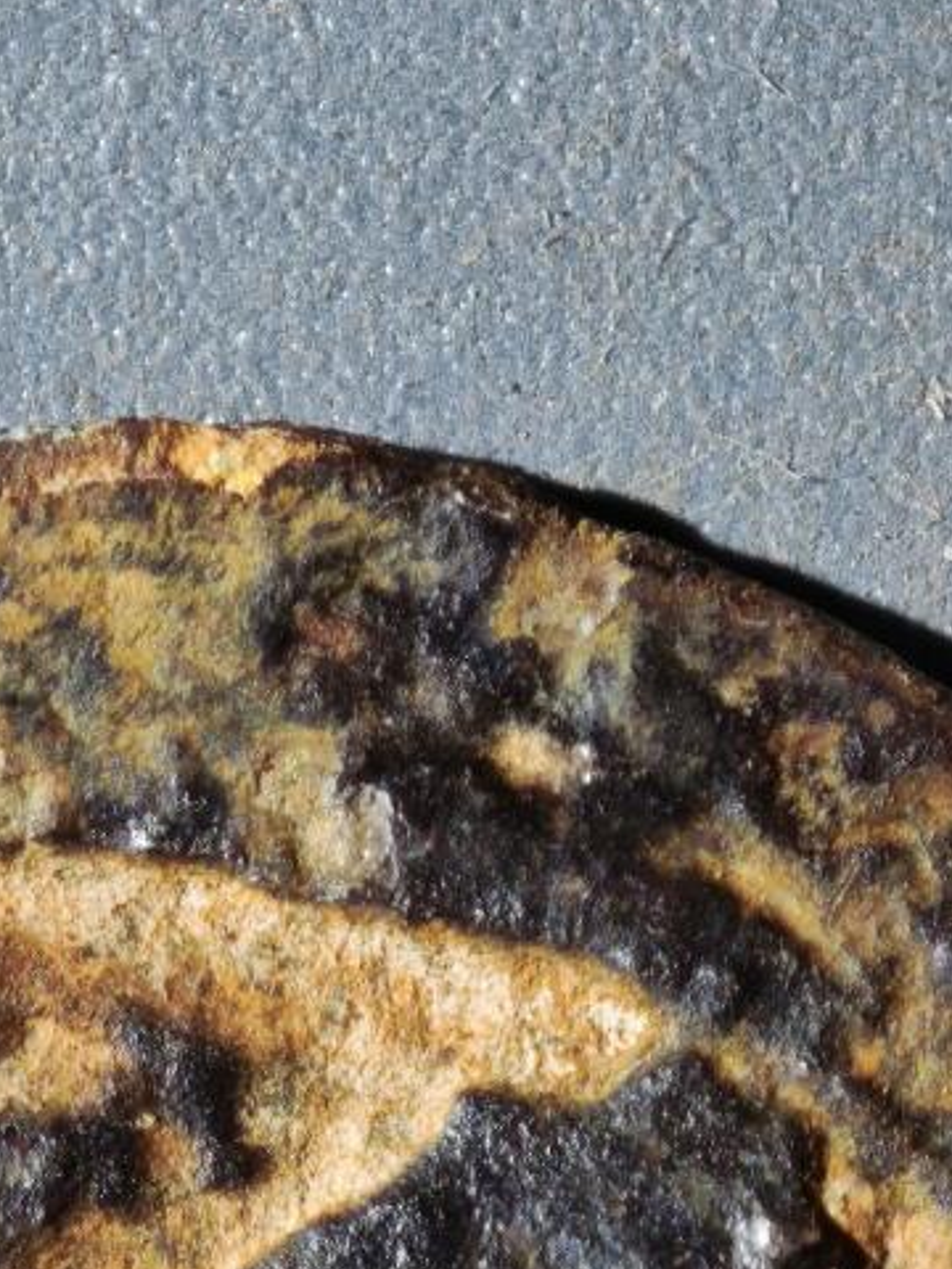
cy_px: 1589
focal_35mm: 345
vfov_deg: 5.7
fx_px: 12651
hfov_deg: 4.3
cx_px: 119
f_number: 2
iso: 160
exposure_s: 1/100
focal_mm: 9
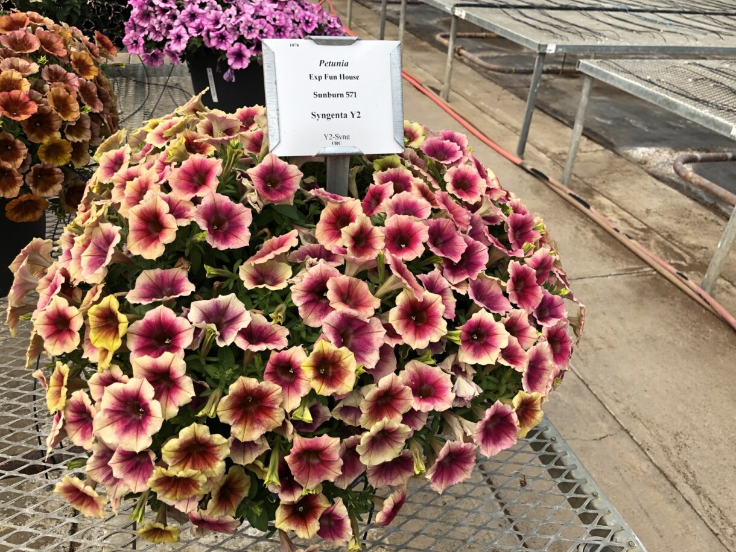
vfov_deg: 49.7
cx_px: 368
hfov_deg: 63.4
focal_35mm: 28
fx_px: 595
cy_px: 276
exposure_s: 1/1056
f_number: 1.8
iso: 20
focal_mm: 3.99
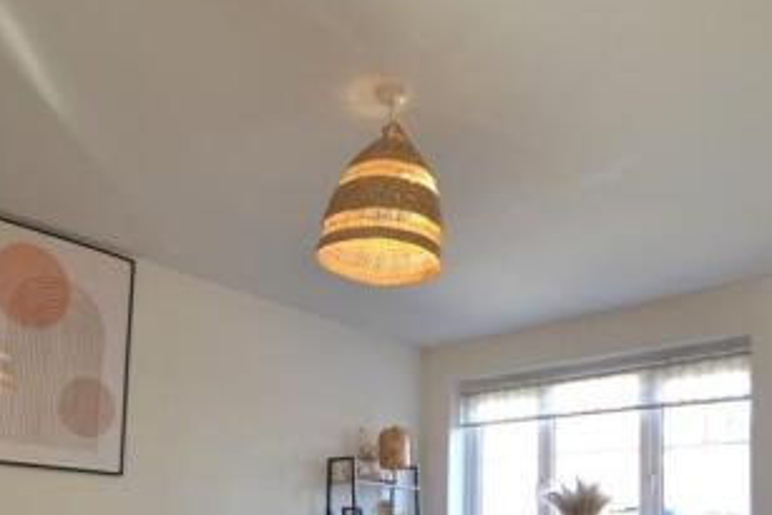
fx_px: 687
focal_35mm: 32
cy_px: 481
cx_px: 318
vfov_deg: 37.9
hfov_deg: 58.3
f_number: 4
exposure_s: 1/60
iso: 400
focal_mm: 10
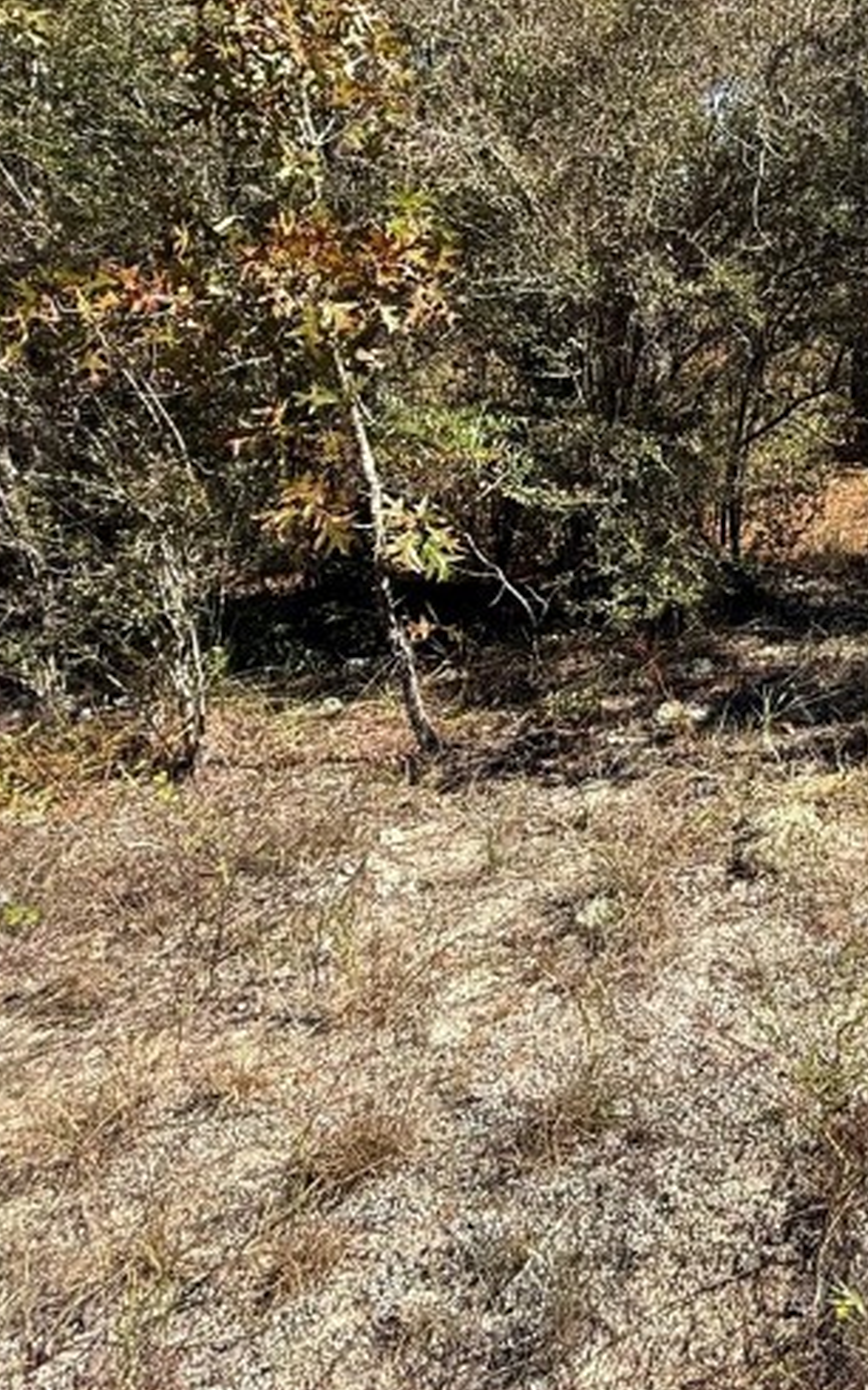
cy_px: 335
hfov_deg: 32.2
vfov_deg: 57.9
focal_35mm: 31
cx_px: 1089
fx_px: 1174
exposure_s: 1/638
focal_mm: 2.22
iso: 50
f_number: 2.2
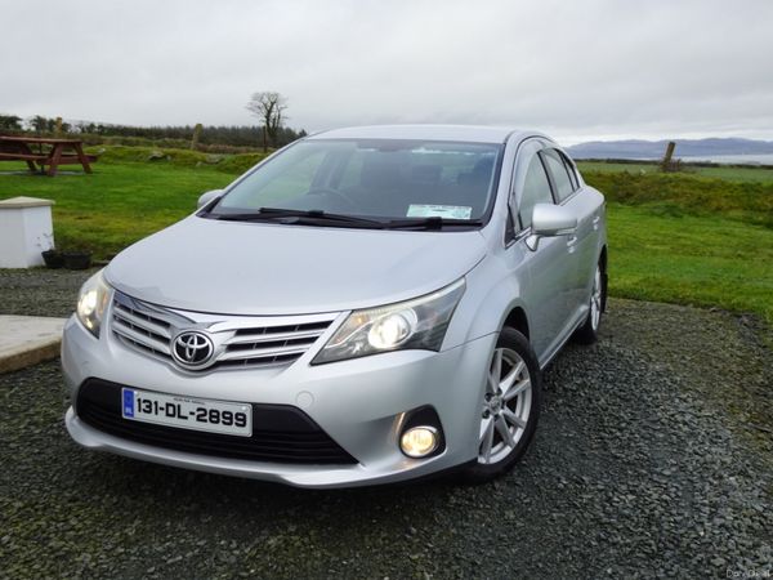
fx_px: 804
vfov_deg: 39.7
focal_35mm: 36
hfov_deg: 51.4
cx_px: 386
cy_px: 290
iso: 80
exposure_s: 1/200
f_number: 4
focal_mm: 6.08
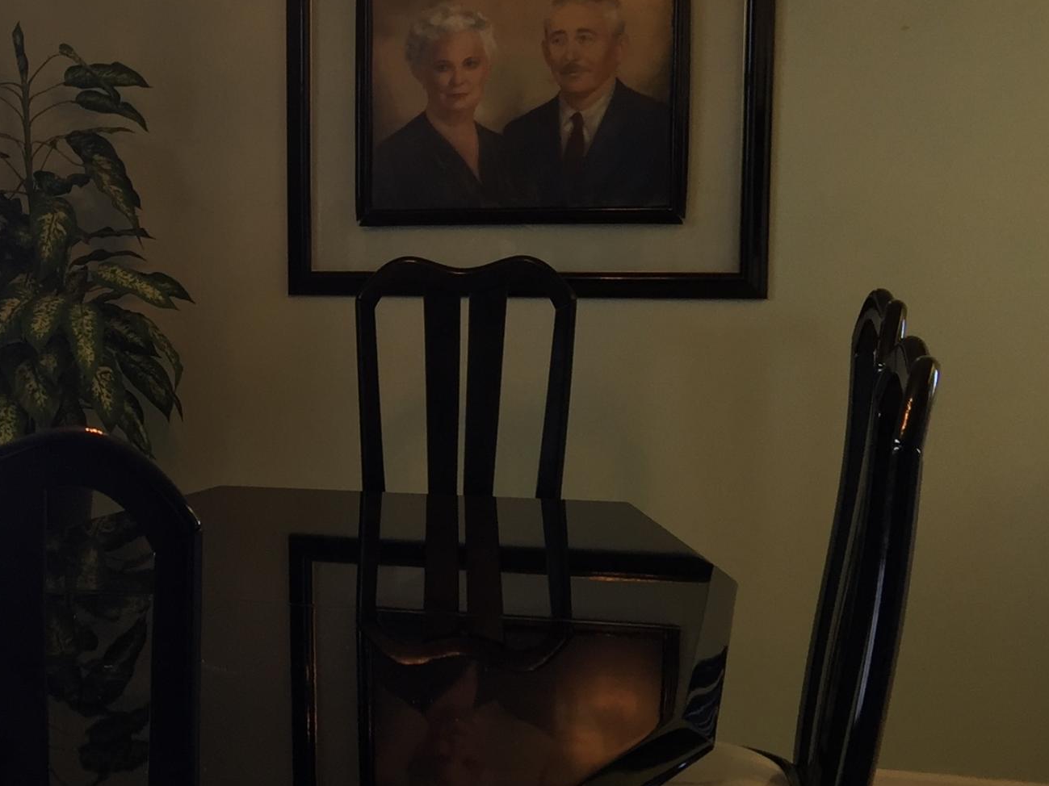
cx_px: 56
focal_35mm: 67
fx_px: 2030
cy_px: 411
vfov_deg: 21.9
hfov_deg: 27.6
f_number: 2.2
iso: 40
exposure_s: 1/60
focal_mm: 4.15
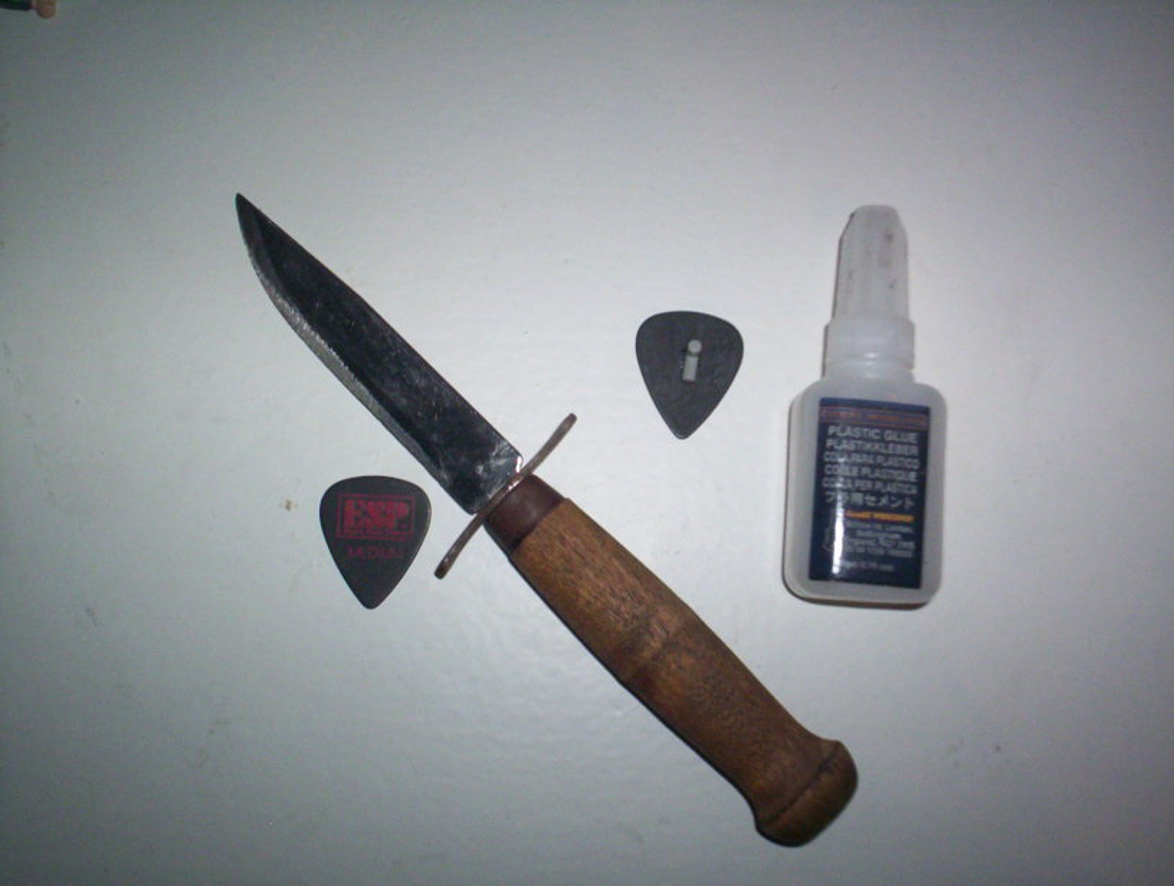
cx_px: 587
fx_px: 1292
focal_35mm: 38
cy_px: 443
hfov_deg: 48.9
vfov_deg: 37.9
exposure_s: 1/60
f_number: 4.5
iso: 140
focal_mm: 4.99
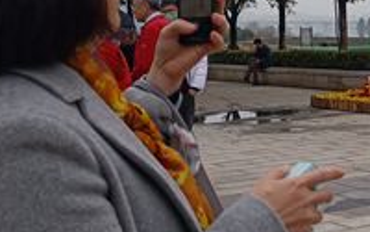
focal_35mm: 88
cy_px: 0
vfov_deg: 14.6
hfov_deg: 22.0
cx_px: 431
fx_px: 887
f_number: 1.8
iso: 121
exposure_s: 1/100
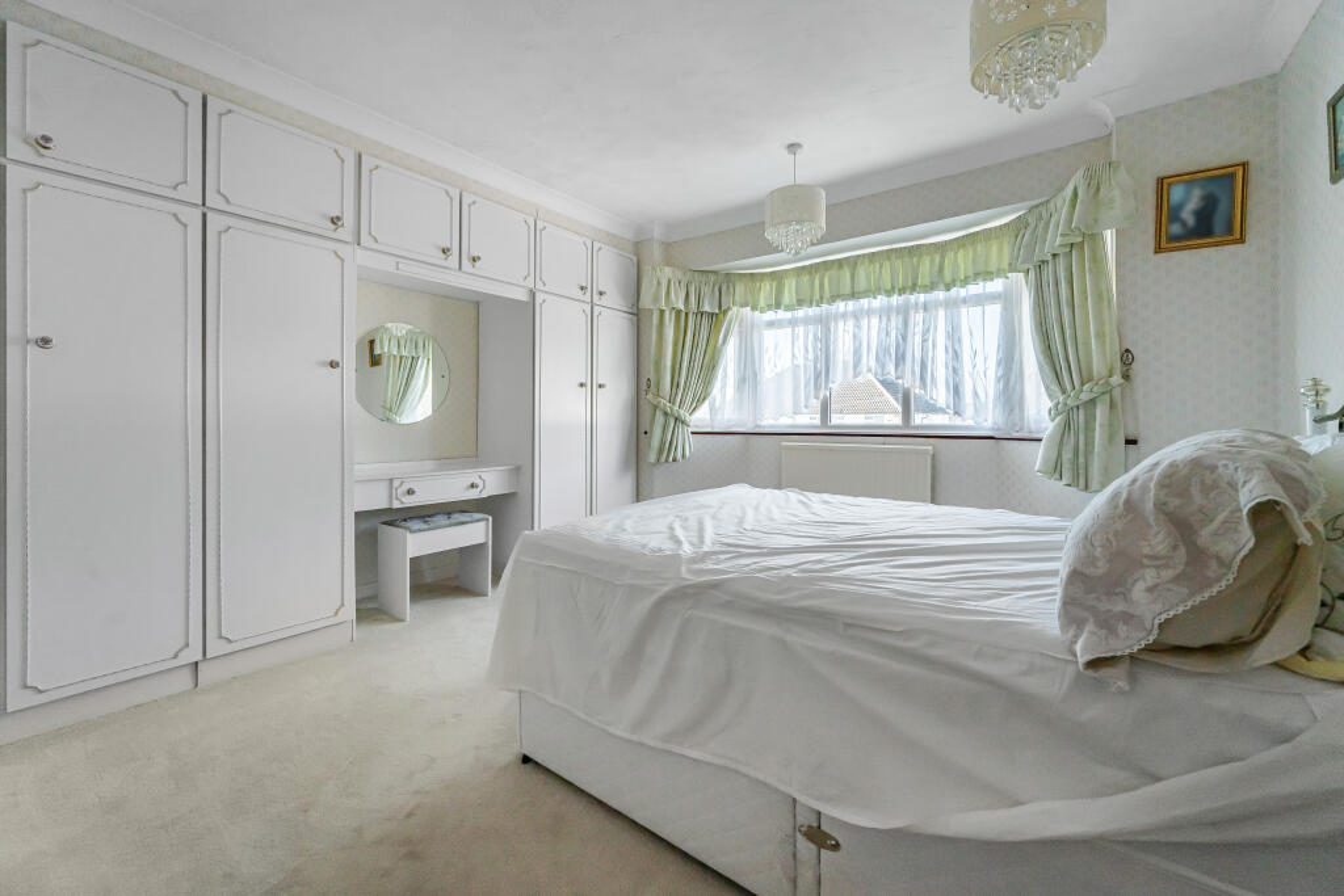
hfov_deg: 104.2
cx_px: 672
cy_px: 448
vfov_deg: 81.2
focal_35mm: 14
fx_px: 523
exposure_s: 1/160
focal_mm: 14
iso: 320
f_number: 7.1
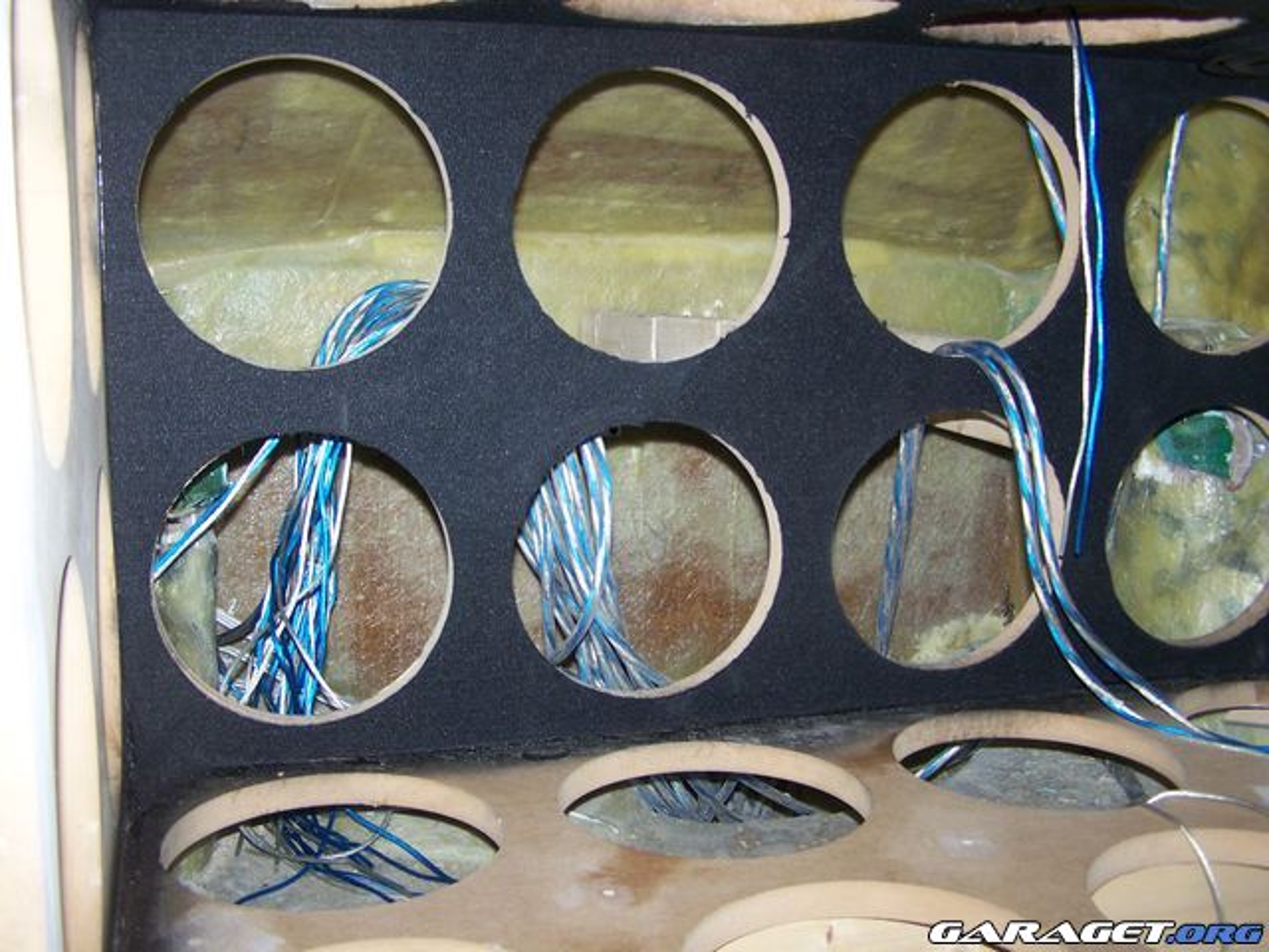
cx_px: 634
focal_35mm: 38
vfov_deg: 37.7
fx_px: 1393
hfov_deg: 49.0
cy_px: 476
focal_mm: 6.3
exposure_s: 1/60
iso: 80
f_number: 2.8
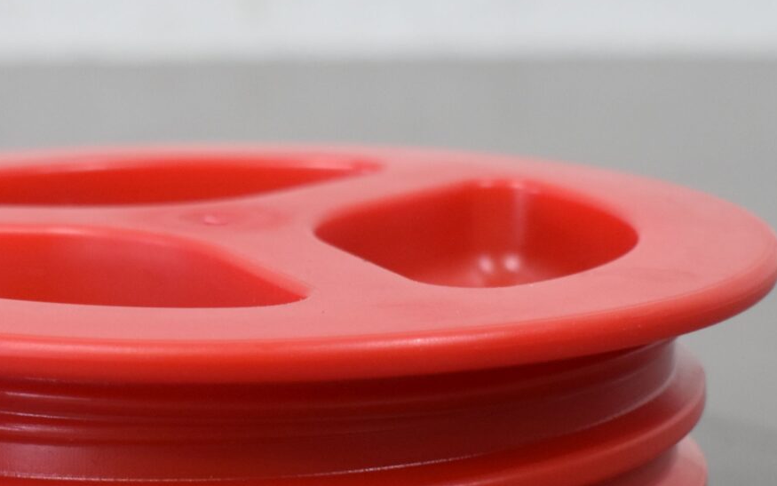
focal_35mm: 170
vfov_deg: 7.7
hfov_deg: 12.3
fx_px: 3600
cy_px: 506
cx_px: 221
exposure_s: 1/160
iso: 800
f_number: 4.8
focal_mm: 38
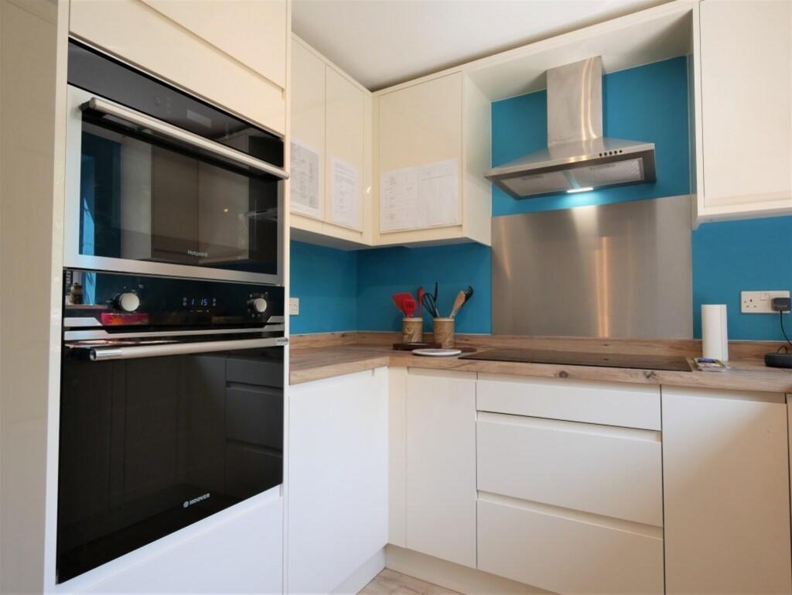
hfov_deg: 81.7
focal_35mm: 20
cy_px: 298
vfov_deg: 66.0
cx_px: 396
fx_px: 458
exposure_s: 1/60
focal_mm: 10
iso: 250
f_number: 4
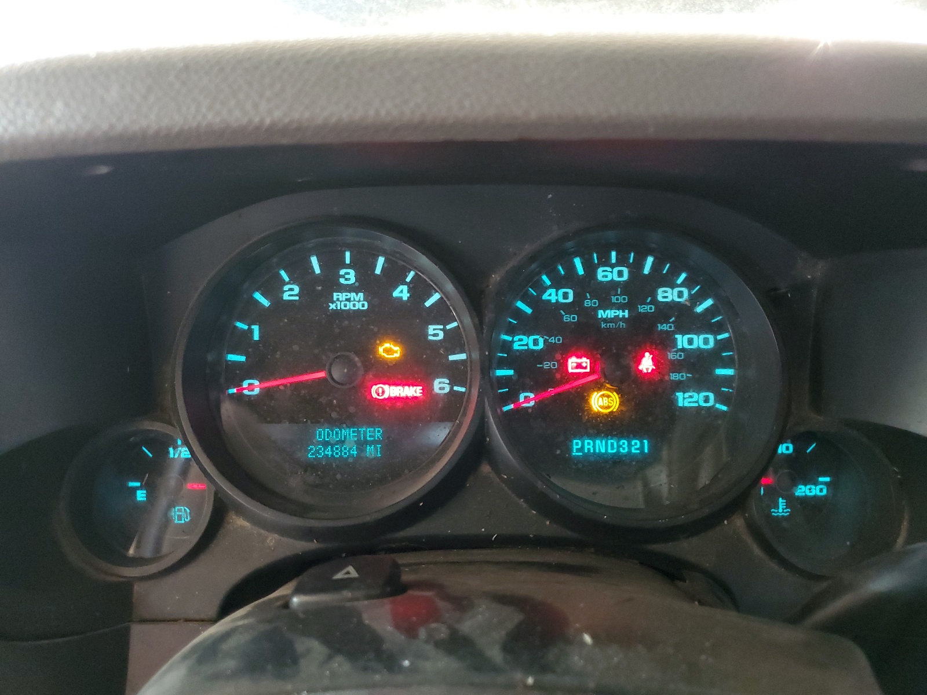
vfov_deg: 53.1
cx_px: 464
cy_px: 348
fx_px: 696
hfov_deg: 67.3
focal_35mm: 26
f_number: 1.5
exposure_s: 1/17
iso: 310
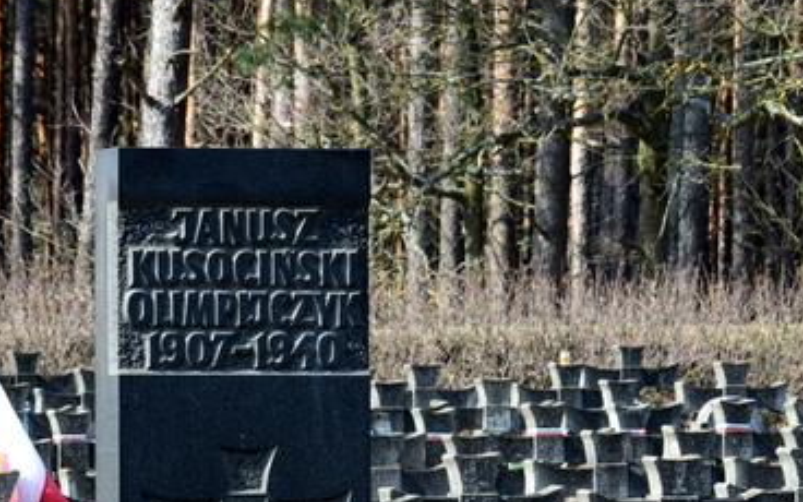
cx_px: 185
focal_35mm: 306
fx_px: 6697
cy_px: 522
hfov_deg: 6.9
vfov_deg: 4.3
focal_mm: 92
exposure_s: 1/250
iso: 400
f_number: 10
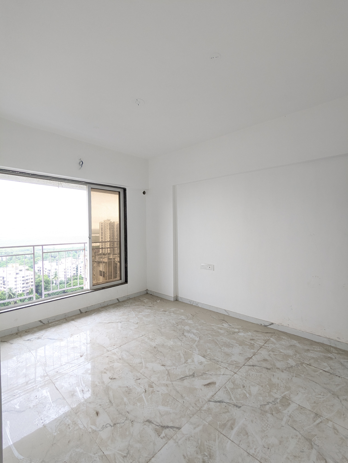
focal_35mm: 16
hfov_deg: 78.1
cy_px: 232
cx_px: 174
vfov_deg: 94.5
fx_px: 214
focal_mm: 2.35
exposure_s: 1/100
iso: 141
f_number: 2.2
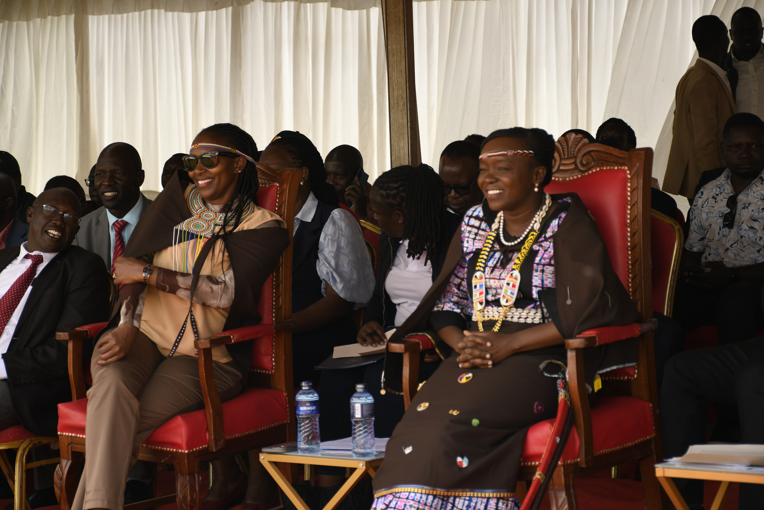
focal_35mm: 99
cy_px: 255
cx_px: 382
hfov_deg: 20.6
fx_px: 2101
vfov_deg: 13.8
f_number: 5
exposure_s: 1/160
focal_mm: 66
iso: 125
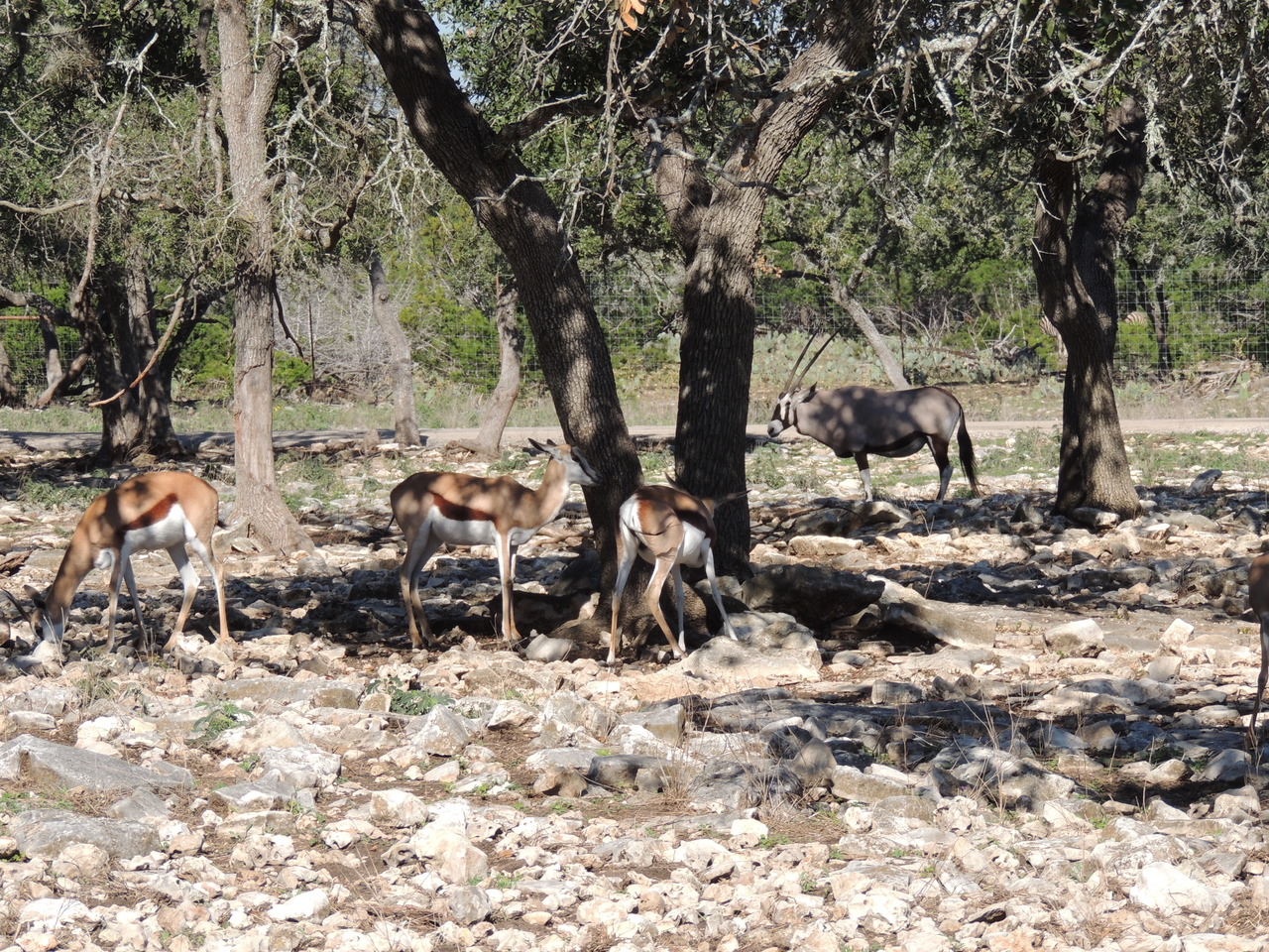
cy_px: 476
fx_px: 6782
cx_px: 634
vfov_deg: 8.0
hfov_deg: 10.7
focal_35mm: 185
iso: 100
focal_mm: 33
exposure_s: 1/500
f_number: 4.6
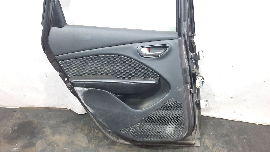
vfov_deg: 41.0
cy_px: 51
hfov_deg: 67.9
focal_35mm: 28
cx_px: 137
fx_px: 201
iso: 320
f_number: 2
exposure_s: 1/33
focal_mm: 4.6
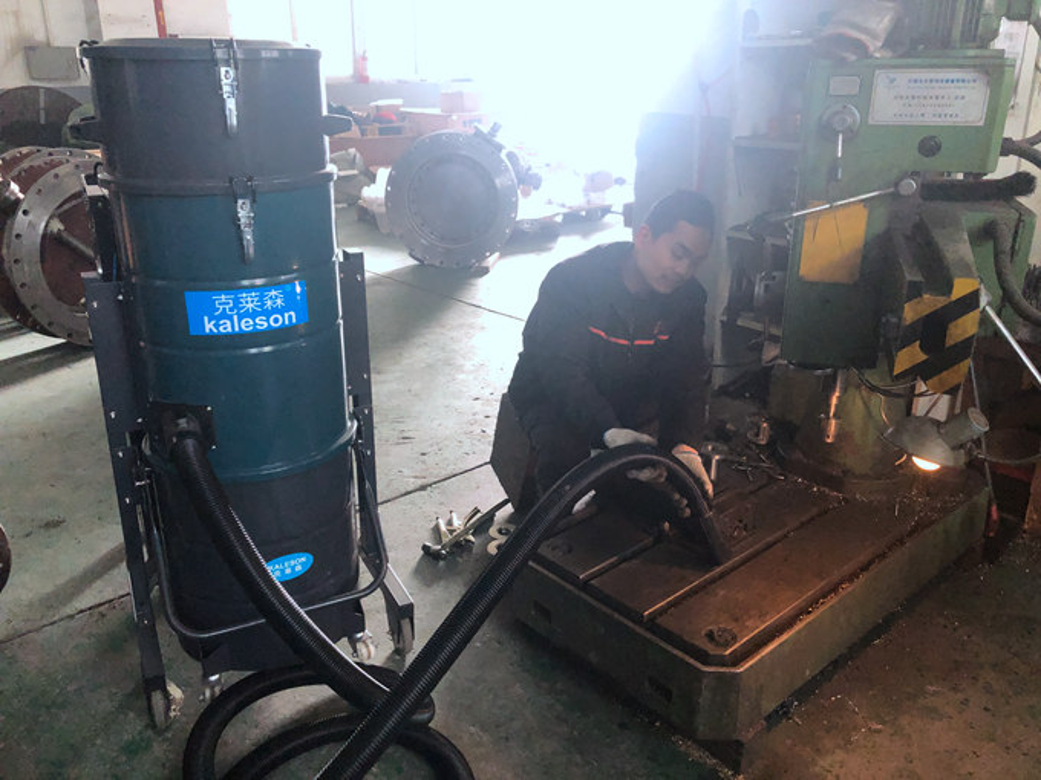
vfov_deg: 49.7
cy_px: 390
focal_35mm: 28
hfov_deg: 63.4
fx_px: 842
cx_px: 520
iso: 500
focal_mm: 3.99
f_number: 1.8
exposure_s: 1/100
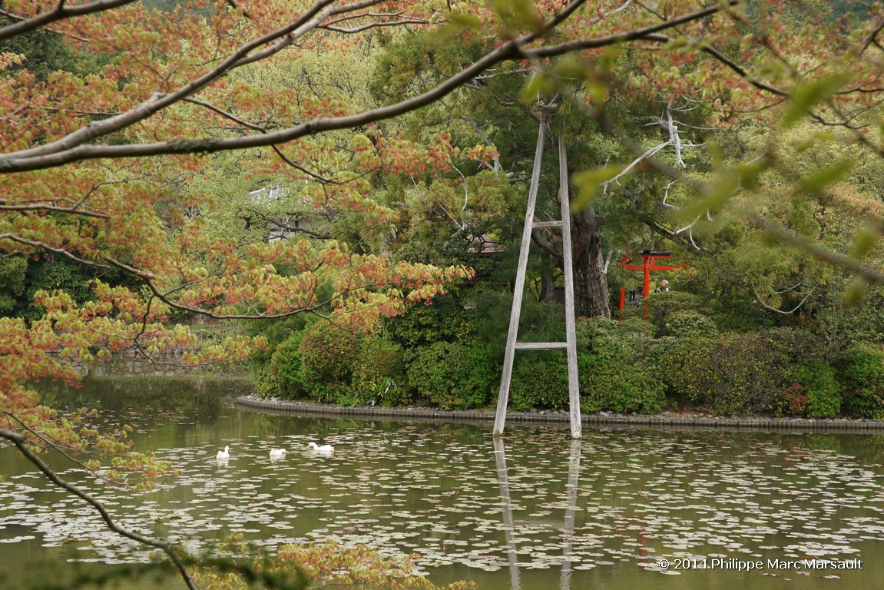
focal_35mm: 60
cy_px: 295
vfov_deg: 22.6
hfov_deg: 33.4
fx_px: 1474
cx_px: 442
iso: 400
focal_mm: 60
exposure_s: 1/125
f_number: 10
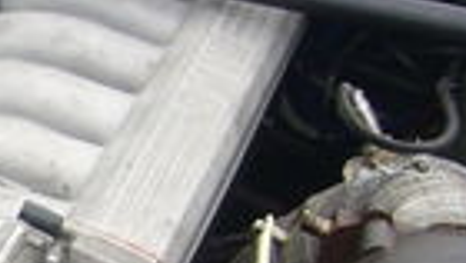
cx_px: -243
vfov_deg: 7.0
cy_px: 263
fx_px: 2152
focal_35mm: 174
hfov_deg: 11.8
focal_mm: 5.8
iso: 80
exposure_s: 1/320
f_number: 2.8
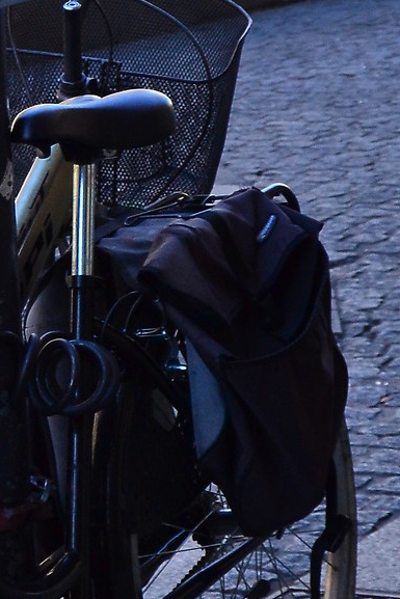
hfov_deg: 6.4
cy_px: 42
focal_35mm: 212
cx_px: -164
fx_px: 3531
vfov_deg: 9.7
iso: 360
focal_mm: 34
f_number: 7.1
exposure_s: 1/160
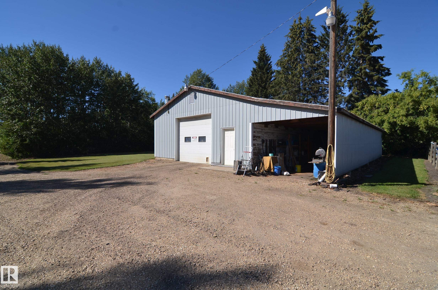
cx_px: 219
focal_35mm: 16
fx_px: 200
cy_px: 145
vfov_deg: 71.8
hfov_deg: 95.1
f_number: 7.1
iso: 100
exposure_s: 1/250
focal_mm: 11
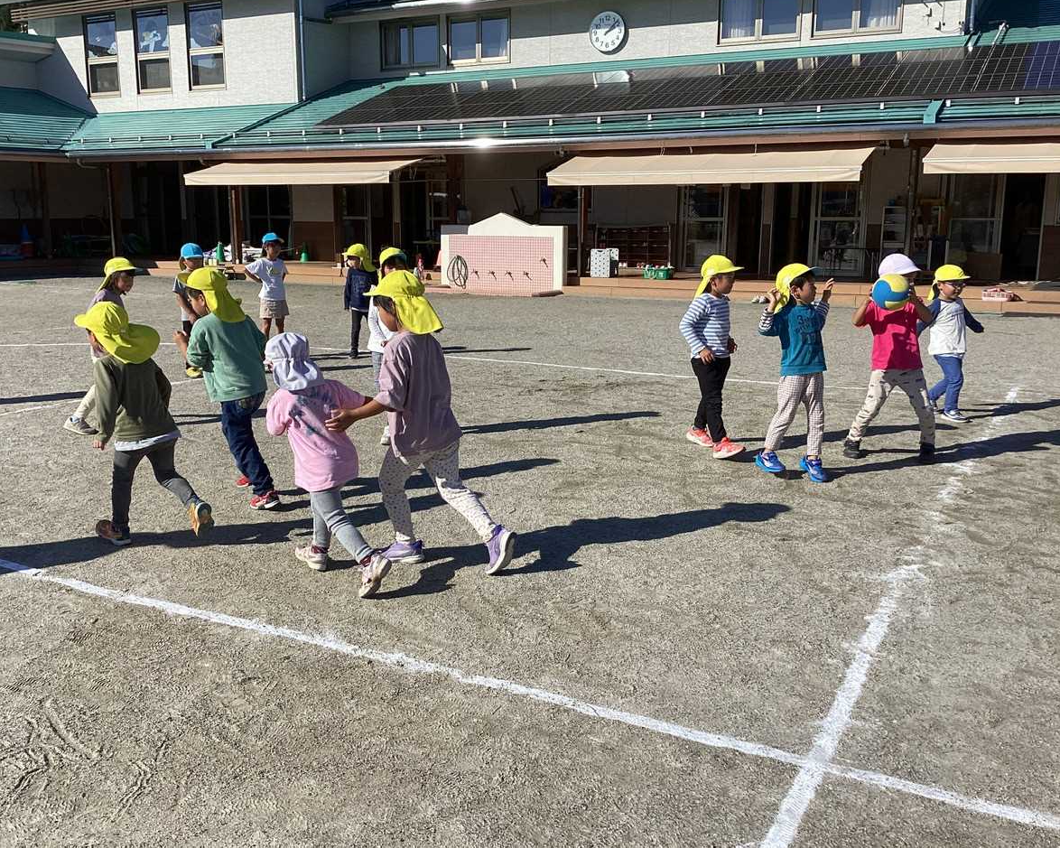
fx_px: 1035
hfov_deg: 54.2
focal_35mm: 33
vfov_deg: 44.5
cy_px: 423
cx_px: 490
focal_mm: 3.3
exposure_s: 1/2037
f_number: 2.4
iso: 25
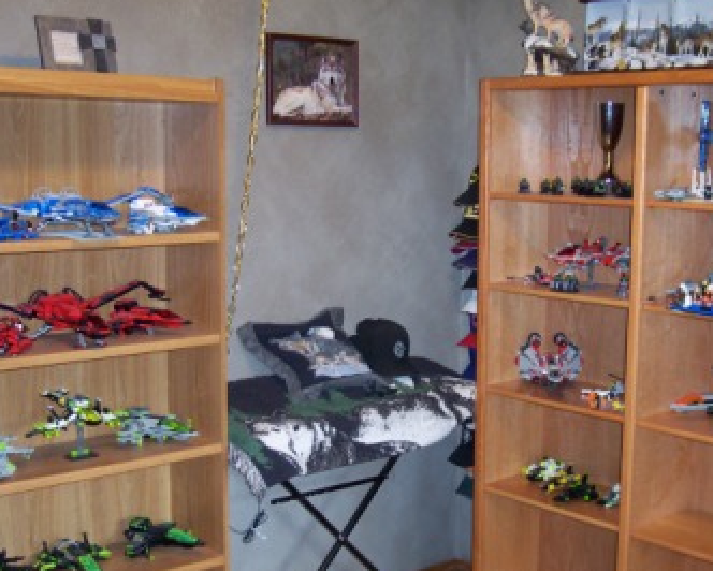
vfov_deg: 30.2
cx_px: 395
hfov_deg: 37.3
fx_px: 1056
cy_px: 345
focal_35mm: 50
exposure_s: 1/30
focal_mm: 8
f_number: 2.8
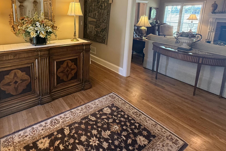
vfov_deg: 54.8
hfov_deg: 77.5
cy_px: 40
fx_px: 138
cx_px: 89
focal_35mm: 22
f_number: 2.2
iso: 500
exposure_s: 1/60
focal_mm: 2.22
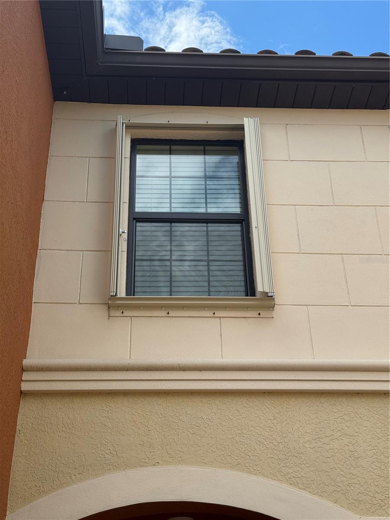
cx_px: 195
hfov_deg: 30.3
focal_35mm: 48
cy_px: 260
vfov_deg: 39.7
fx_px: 721
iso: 64
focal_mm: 6.76
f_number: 1.78
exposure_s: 1/2717
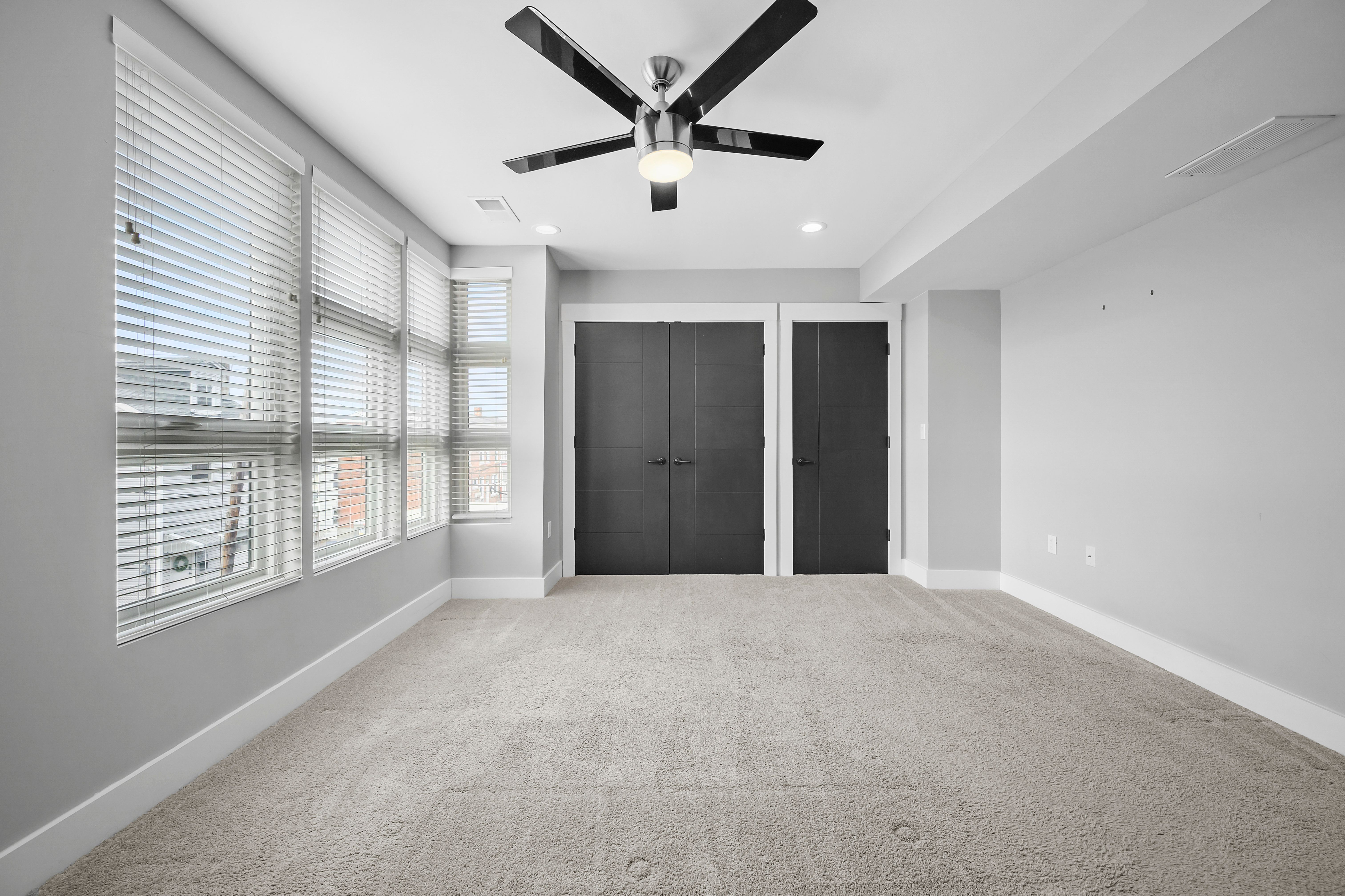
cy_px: 448
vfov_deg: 81.2
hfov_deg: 104.3
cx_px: 672
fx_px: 523
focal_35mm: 14
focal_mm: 14
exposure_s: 1/10
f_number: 8
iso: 400
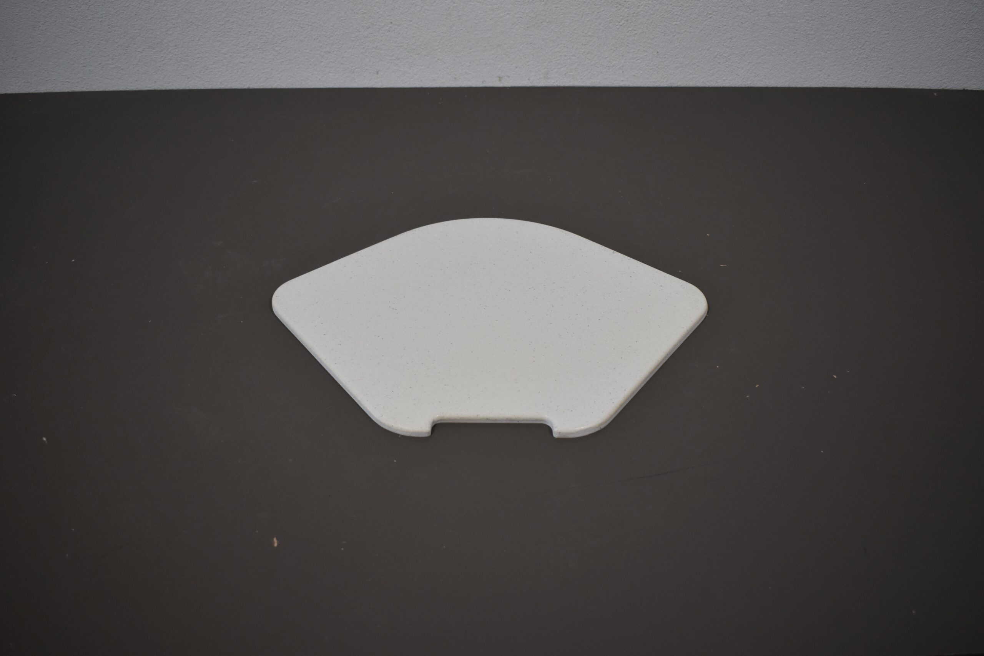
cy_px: 328
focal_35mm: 34
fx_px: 943
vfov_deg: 38.4
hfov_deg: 55.1
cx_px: 492
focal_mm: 23
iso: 400
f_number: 4.5
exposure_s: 1/250
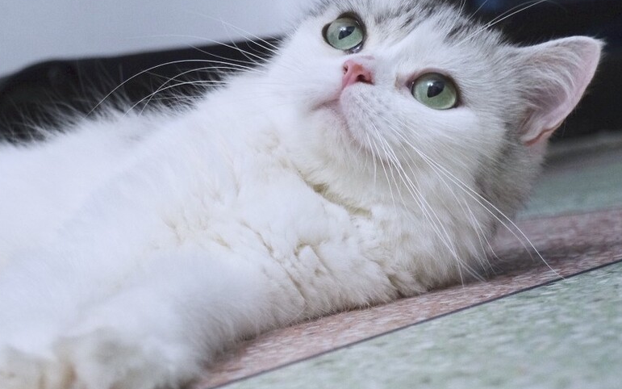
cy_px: 194
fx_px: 1560
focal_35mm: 92
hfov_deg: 22.4
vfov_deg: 14.2
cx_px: 175
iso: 3200
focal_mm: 38.5
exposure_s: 1/60
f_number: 5.2
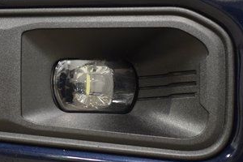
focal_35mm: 224
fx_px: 1512
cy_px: 94
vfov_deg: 6.1
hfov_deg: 9.2
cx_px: 89
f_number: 2.8
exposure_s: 1/80
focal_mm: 70
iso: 1600
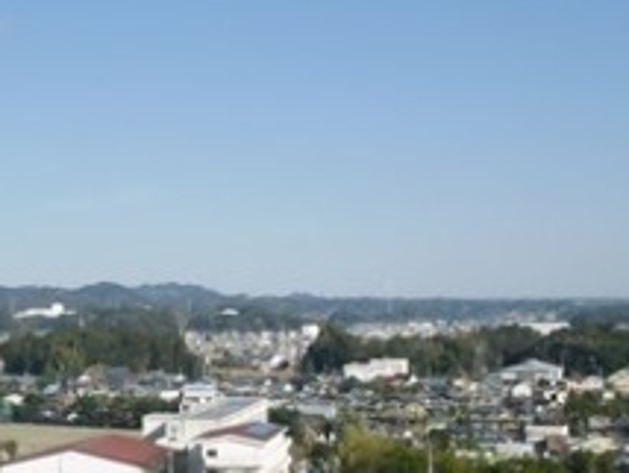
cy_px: 345
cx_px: 71
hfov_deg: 22.7
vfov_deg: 17.5
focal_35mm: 84
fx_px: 1528
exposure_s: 1/200
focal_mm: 6.3
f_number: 7.8
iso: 80
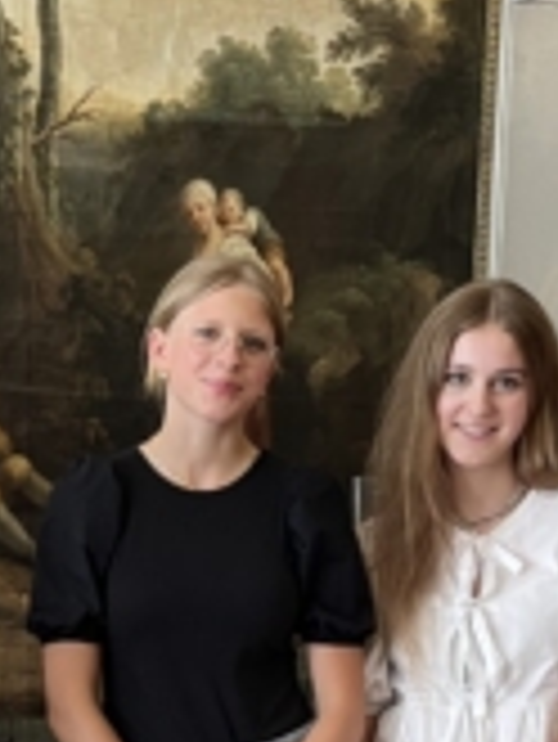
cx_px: 115
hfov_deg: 17.3
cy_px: 814
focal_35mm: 85
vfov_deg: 21.8
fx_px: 1825
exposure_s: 1/50
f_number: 1.6
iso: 100
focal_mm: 5.1
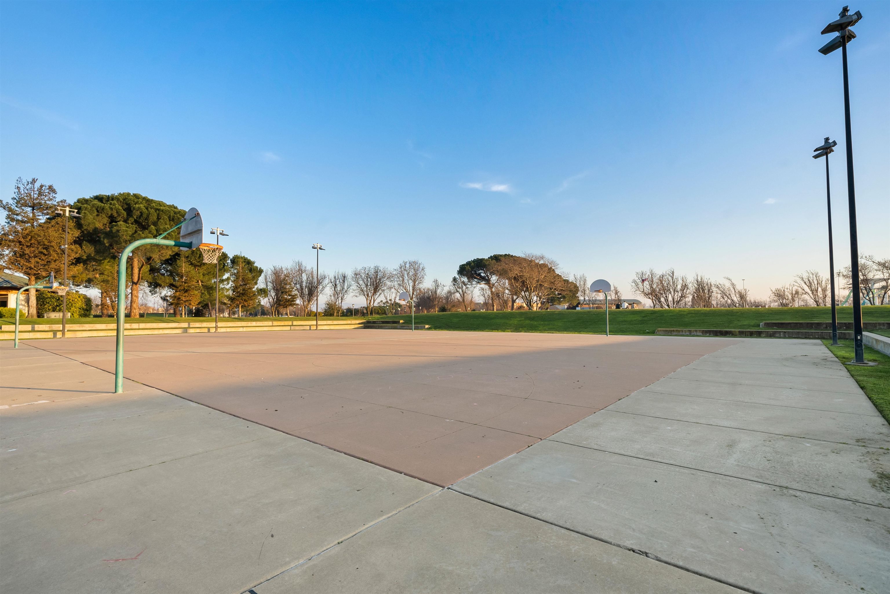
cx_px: 445
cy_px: 297
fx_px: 396
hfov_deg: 96.7
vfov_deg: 73.8
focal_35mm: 16
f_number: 9
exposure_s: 1/60
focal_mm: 16
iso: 400
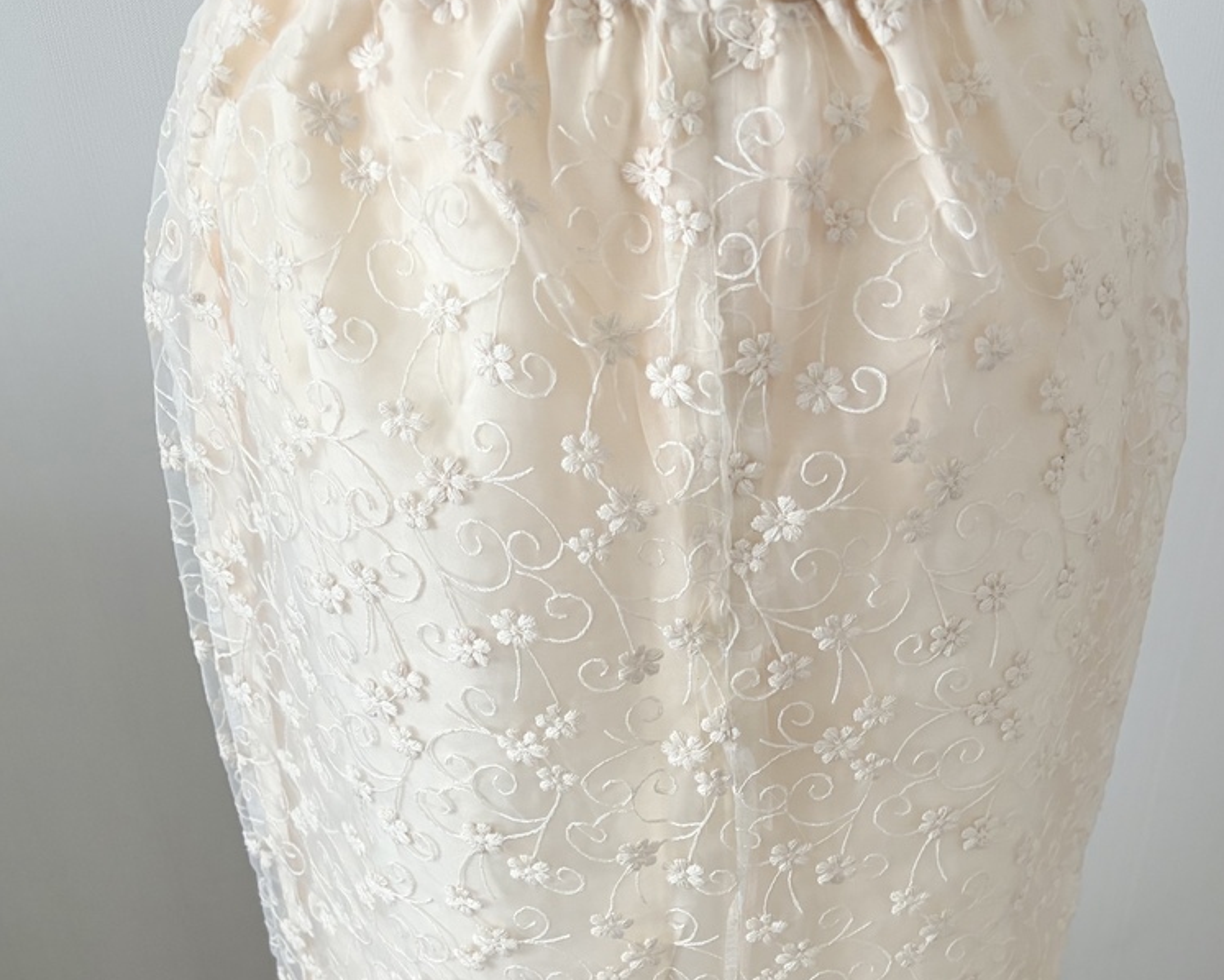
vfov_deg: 42.8
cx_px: 614
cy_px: 655
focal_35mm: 34
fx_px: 1232
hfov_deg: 52.8
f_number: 1.6
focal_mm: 5.96
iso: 200
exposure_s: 1/60
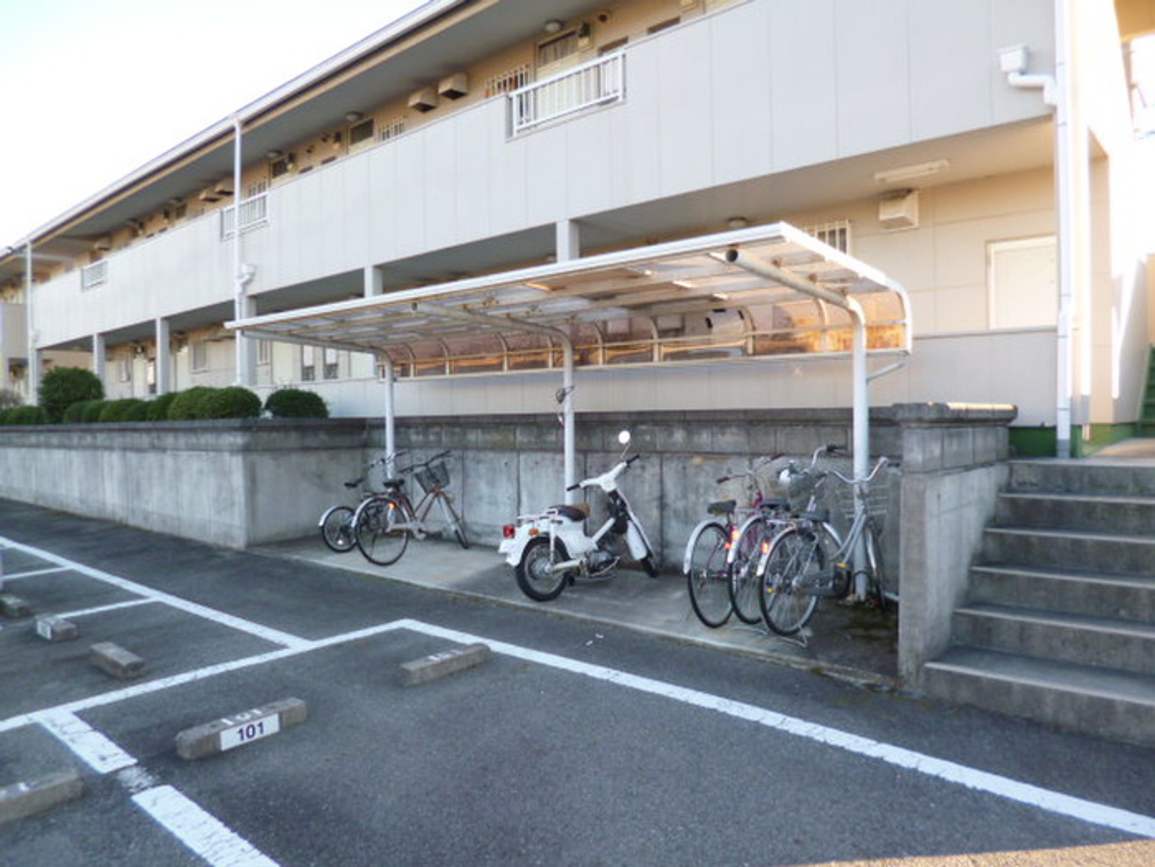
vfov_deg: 56.8
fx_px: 801
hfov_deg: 71.6
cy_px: 434
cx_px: 578
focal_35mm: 24
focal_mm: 4.3
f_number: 2.5
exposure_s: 1/160
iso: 100
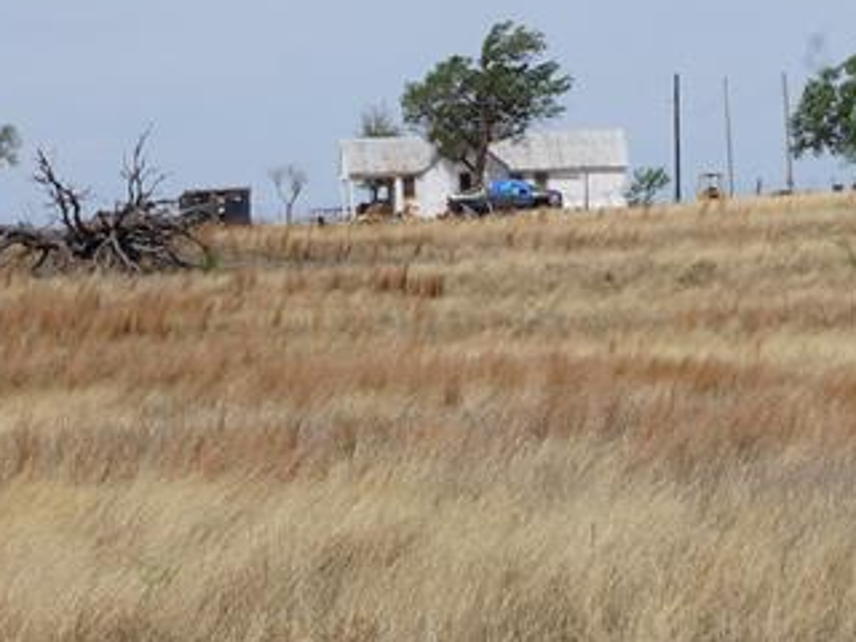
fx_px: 6270
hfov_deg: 7.8
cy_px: 362
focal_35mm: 254
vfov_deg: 5.9
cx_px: 824
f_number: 13
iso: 200
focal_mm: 55
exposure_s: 1/400
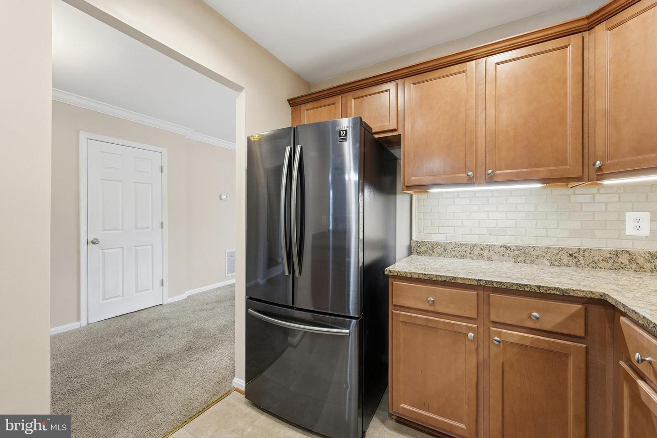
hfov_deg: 104.3
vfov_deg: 81.2
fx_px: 255
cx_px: 328
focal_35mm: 14
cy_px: 219
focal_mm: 14
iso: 400
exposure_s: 1/125
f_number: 11
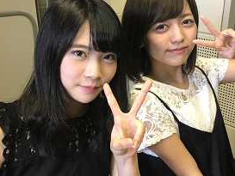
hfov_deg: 44.6
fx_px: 285
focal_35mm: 42
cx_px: 139
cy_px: 101
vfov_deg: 34.3
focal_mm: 3.99
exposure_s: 1/20
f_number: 1.8
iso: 40
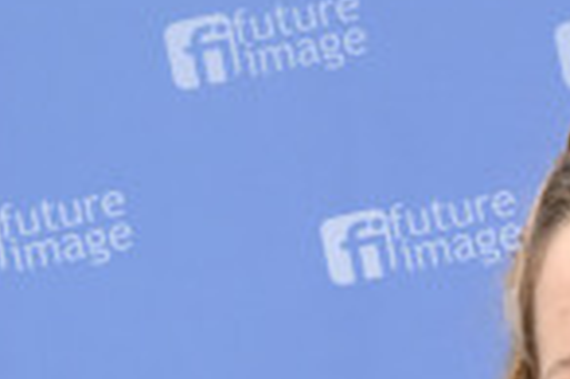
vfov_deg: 3.3
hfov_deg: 4.9
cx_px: 709
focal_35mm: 417
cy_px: 531
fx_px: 6595
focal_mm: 135
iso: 4000
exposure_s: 1/500
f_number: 6.3
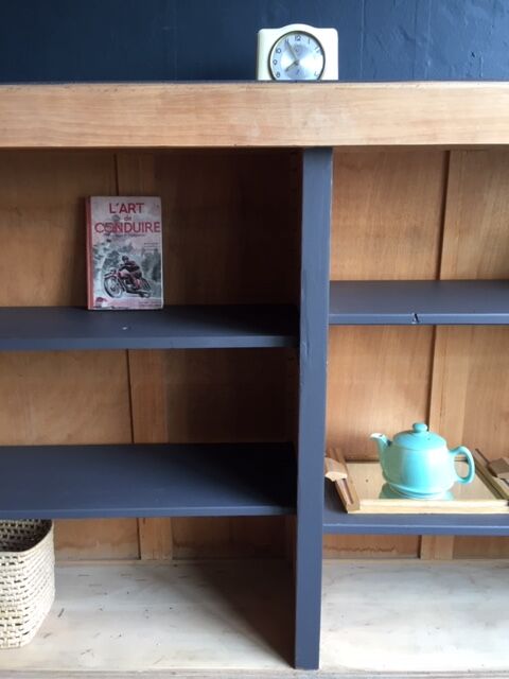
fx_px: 569
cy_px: 340
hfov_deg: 48.2
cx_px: 254
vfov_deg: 61.7
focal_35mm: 29
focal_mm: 4.15
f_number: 2.2
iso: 80
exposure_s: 1/33
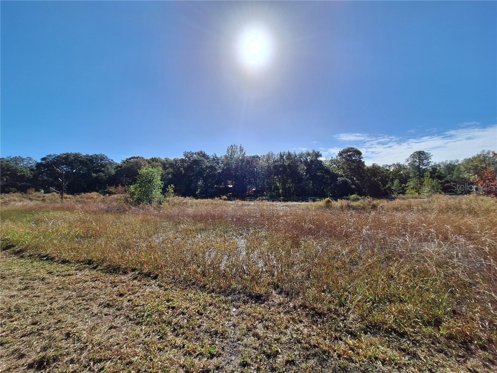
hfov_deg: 106.2
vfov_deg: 89.9
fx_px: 187
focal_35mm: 13
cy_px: 186
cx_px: 248
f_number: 2.2
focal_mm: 1.74
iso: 40
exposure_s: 1/3922
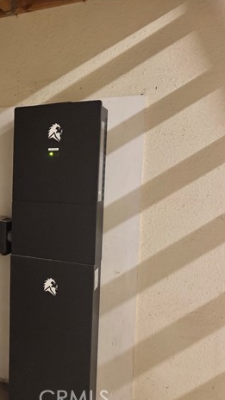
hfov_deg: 28.6
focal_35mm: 36
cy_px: 204
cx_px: -43
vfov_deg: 55.3
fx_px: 382
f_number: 1.78
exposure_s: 1/30
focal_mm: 6.76
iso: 1600
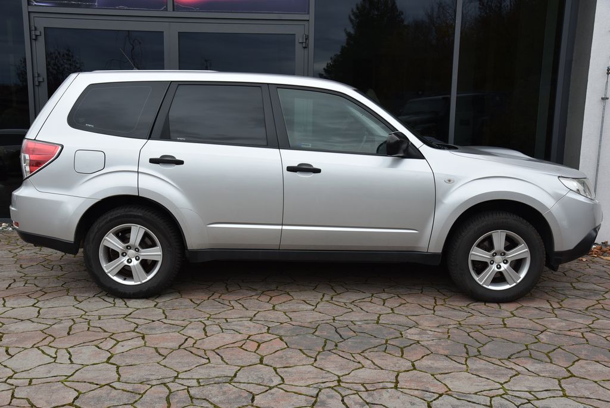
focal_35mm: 38
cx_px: 305
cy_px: 204
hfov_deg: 50.7
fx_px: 644
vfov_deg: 35.1
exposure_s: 1/250
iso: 500
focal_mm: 38
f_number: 8
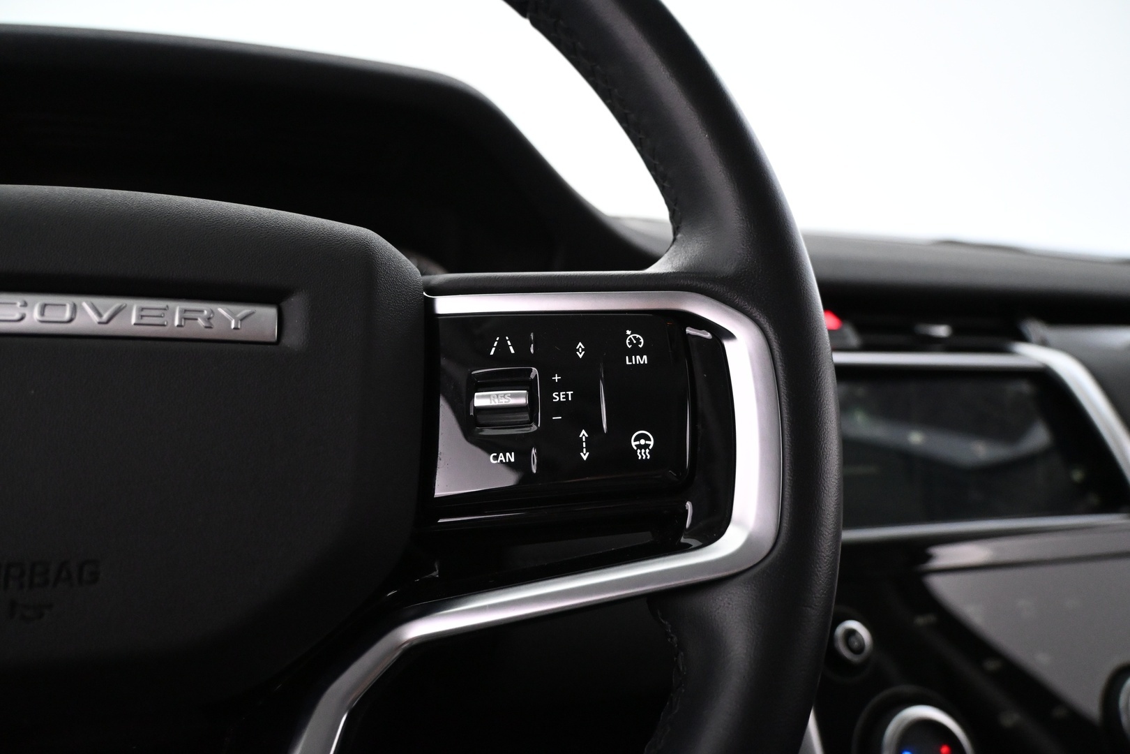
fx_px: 824
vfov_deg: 49.1
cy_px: 377
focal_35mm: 26
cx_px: 565
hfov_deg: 68.9
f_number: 3.5
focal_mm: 17.5
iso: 4000
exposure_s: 1/60
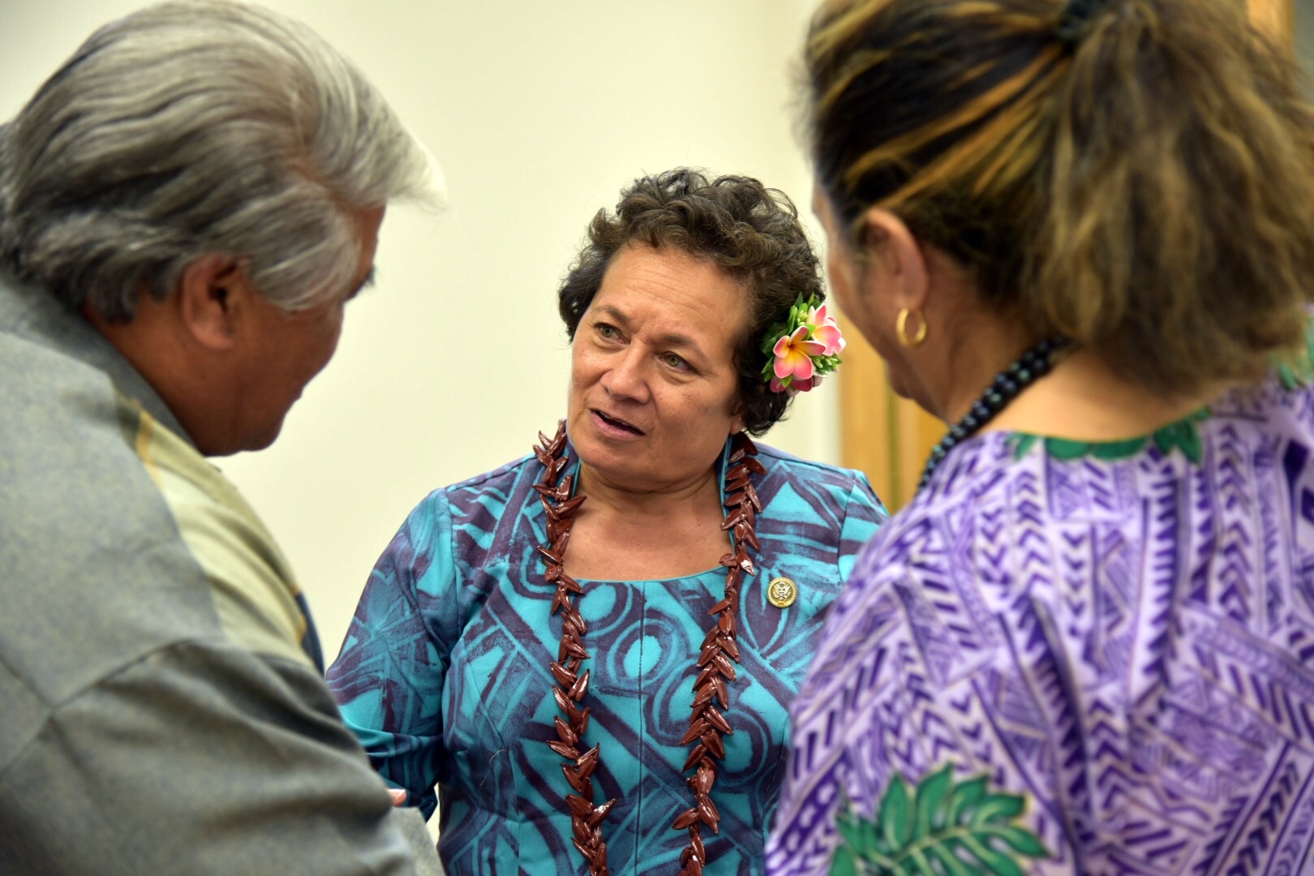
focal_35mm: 65
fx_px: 2372
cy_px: 438
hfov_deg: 31.0
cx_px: 657
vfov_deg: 20.9
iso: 560
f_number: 4
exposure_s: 1/60
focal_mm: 65
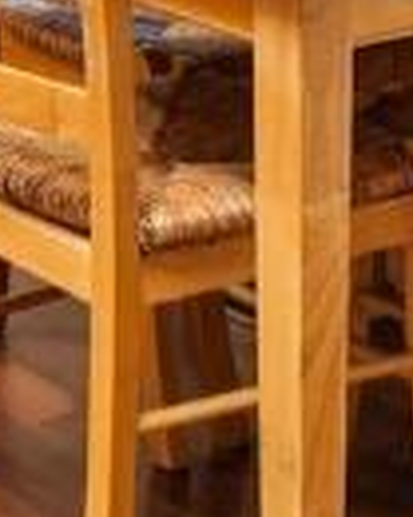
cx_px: 127
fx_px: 2322
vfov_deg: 11.1
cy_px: -626
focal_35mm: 152
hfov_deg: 10.2
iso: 800
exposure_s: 1/25
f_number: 8
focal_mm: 14
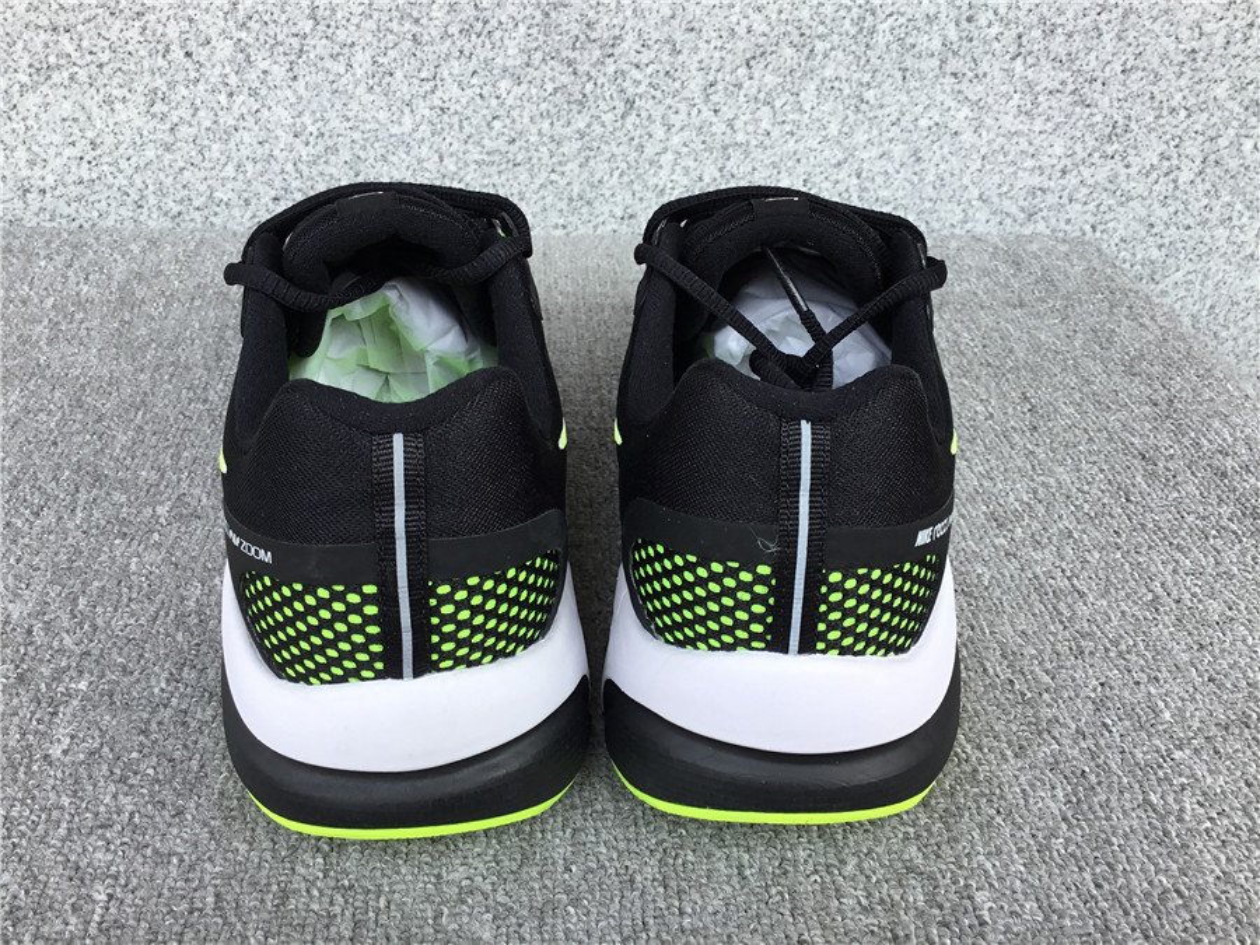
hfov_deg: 58.4
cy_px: 472
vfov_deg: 45.4
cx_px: 630
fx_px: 1128
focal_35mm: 31
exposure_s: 1/236
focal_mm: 3.3
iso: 25
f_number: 2.4
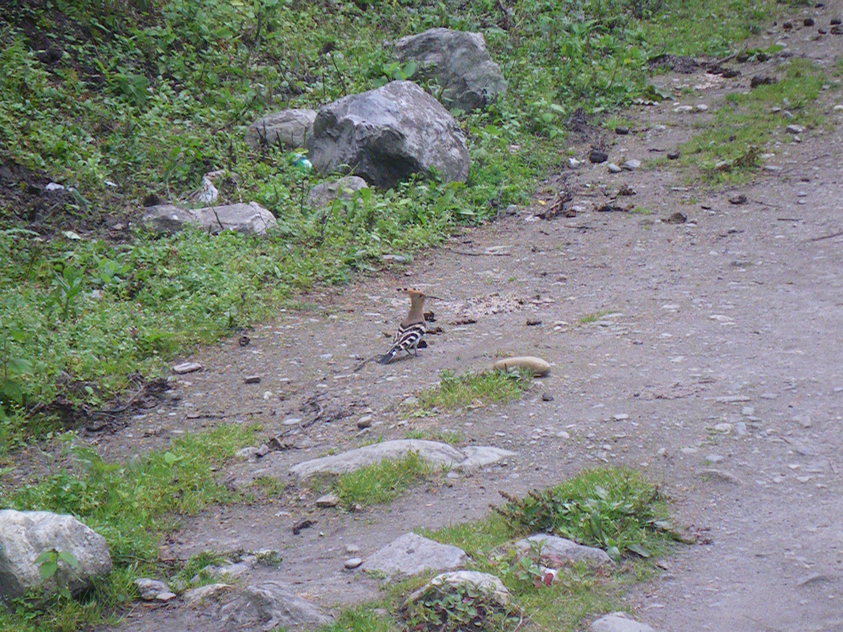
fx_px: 3409
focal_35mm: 140
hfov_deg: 14.1
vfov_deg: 10.6
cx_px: 422
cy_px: 316
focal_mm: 25
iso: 250
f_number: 5.5
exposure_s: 1/250
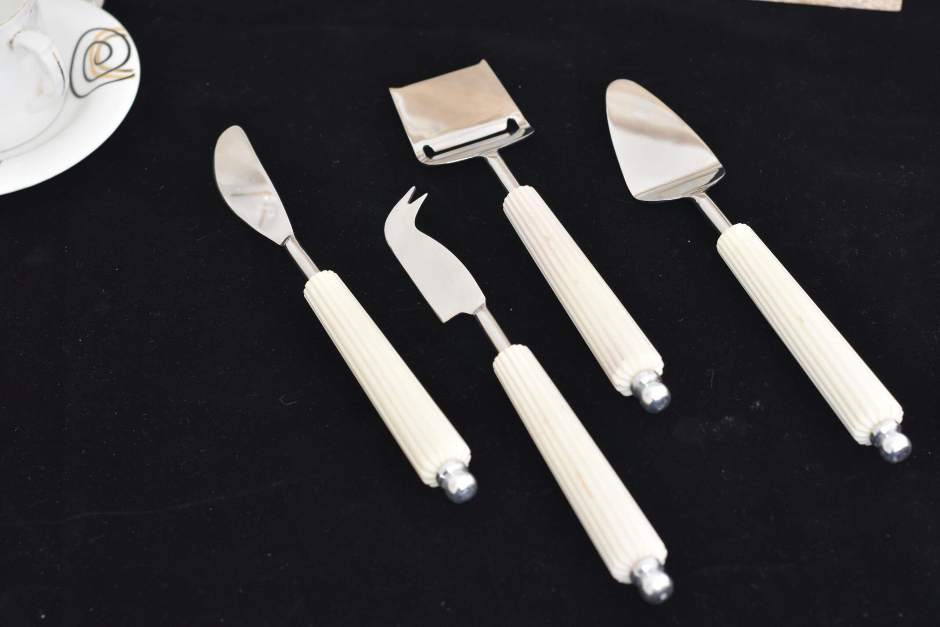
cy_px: 314
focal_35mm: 75
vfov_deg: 18.2
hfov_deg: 27.0
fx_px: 1958
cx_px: 470
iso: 400
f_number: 5
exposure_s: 1/200
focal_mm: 50
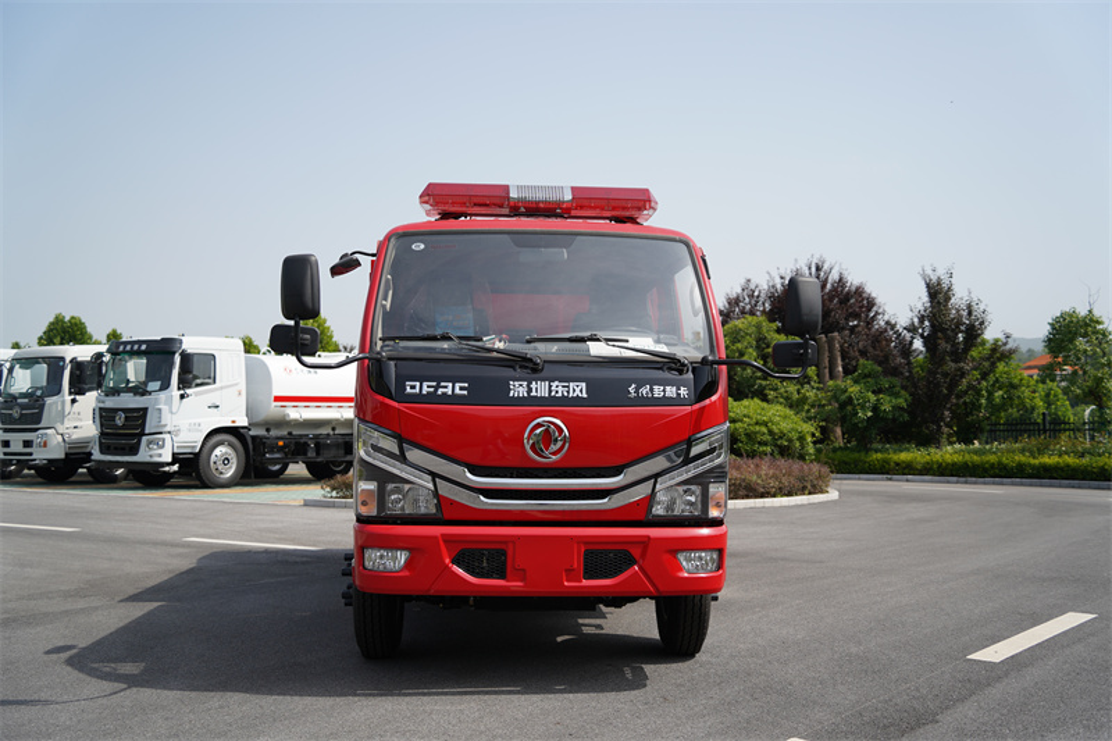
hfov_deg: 50.7
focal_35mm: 38
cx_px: 556
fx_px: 1173
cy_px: 370
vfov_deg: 35.0
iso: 100
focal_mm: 38
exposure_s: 1/1250
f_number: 3.2
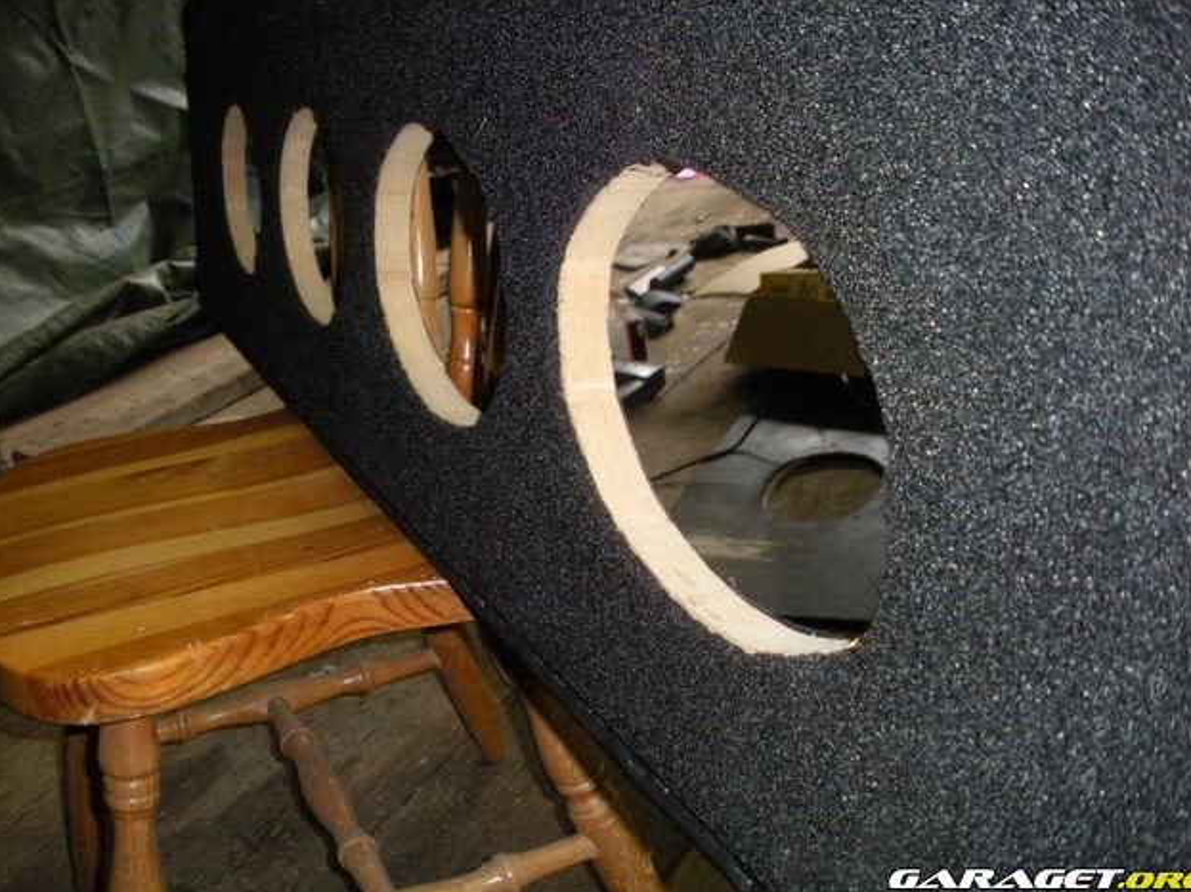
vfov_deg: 38.7
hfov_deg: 50.1
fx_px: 1273
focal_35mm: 37
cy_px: 439
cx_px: 604
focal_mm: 6.3
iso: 400
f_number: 3.5
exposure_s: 1/60
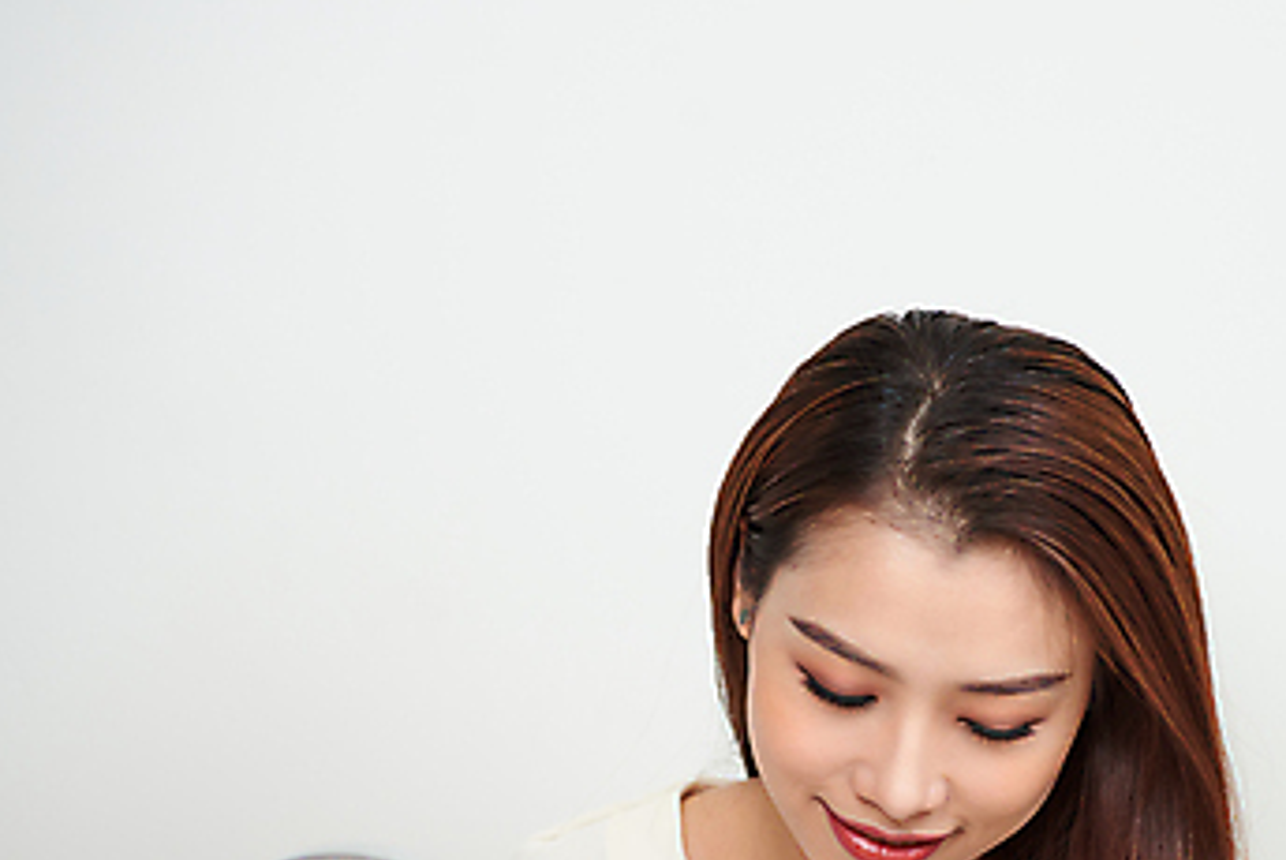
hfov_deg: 16.7
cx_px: 957
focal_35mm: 122
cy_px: 744
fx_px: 4362
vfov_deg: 11.2
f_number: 4
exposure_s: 1/125
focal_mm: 70
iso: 200
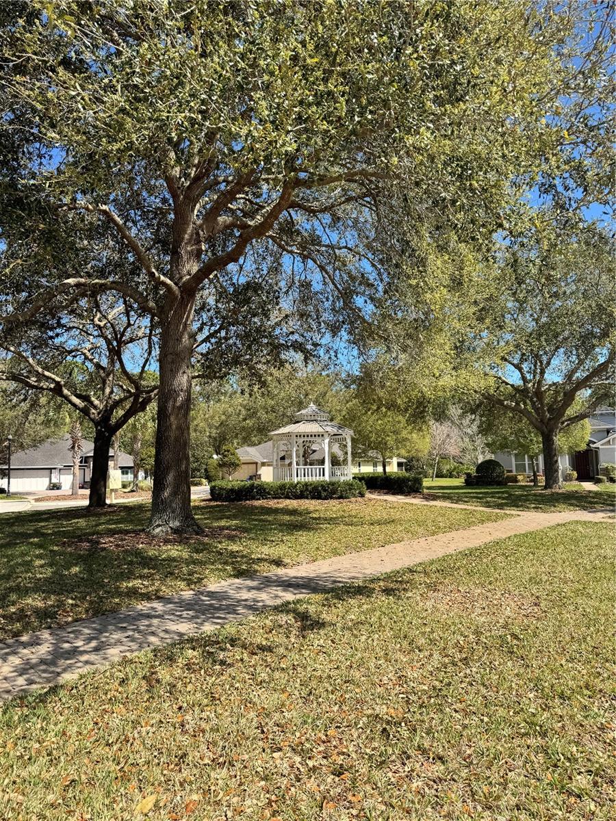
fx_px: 569
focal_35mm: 24
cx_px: 308
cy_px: 410
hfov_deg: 56.8
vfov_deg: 71.6
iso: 80
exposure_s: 1/2506
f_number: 1.78
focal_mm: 6.76
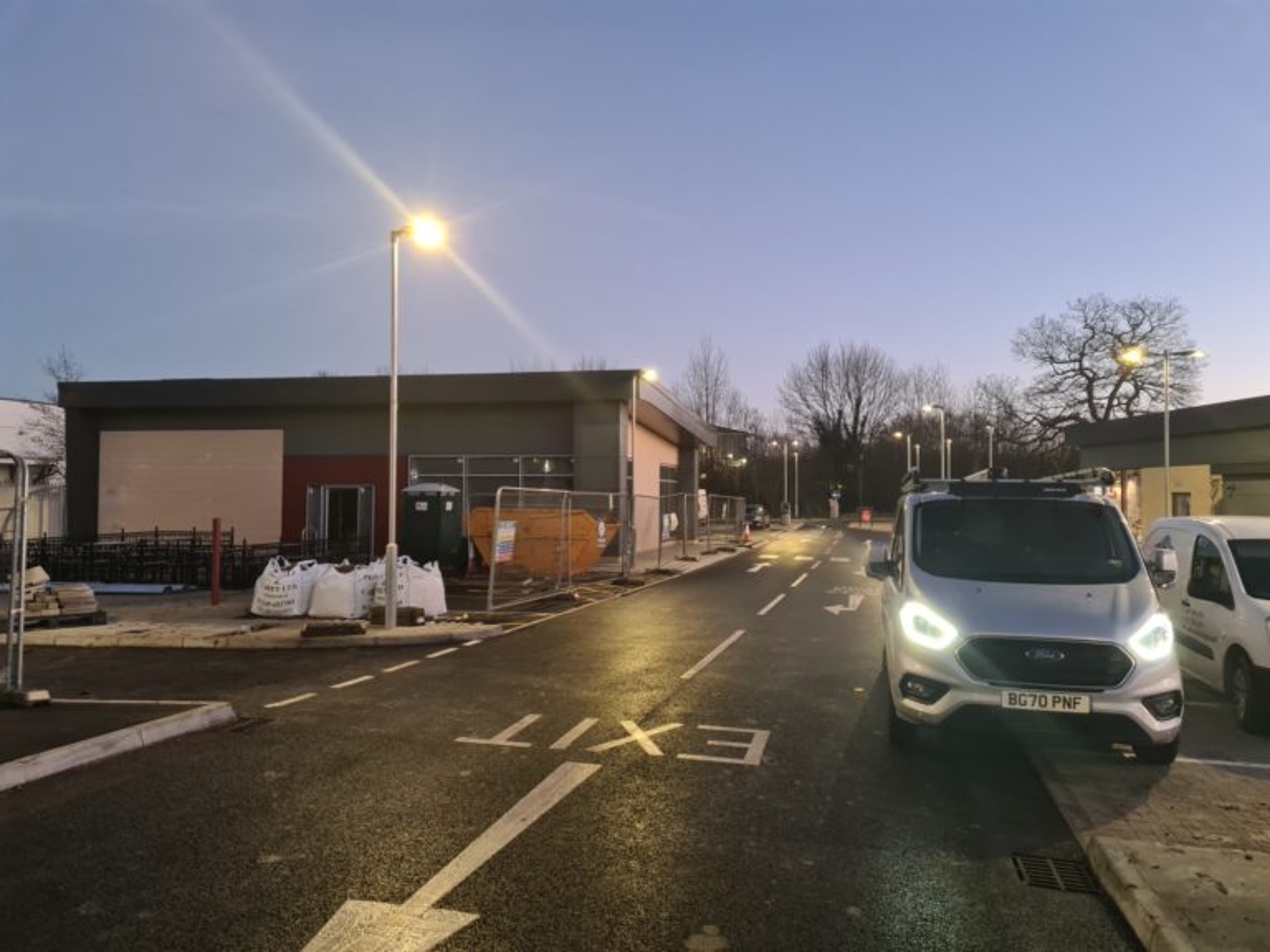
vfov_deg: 53.1
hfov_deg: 67.3
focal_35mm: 26
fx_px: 954
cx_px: 635
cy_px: 476
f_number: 1.8
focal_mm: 5.4
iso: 500
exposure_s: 1/25
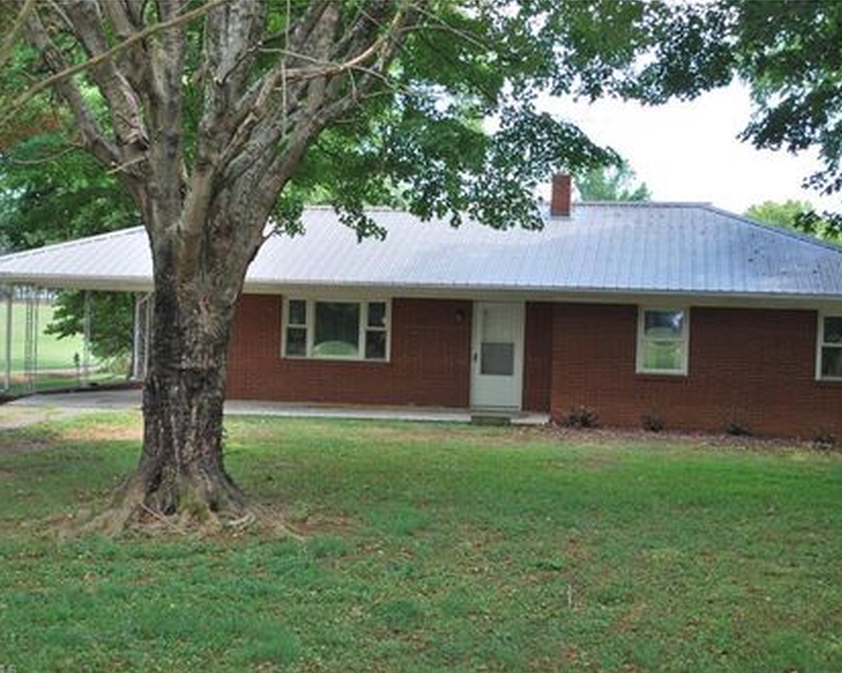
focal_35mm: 58
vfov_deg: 26.2
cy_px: 339
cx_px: 459
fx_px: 1445
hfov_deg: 32.5
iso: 125
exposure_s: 1/125
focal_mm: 34
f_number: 5
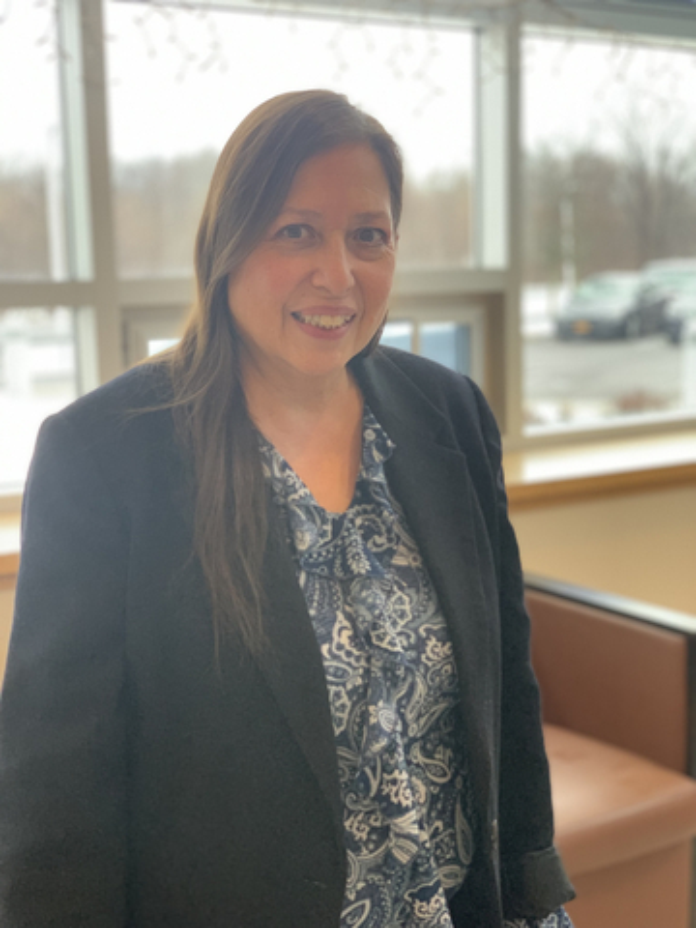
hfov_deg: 28.0
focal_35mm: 52
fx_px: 1394
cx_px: 348
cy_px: 464
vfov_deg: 36.8
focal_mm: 6
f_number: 2.4
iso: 160
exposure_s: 1/60
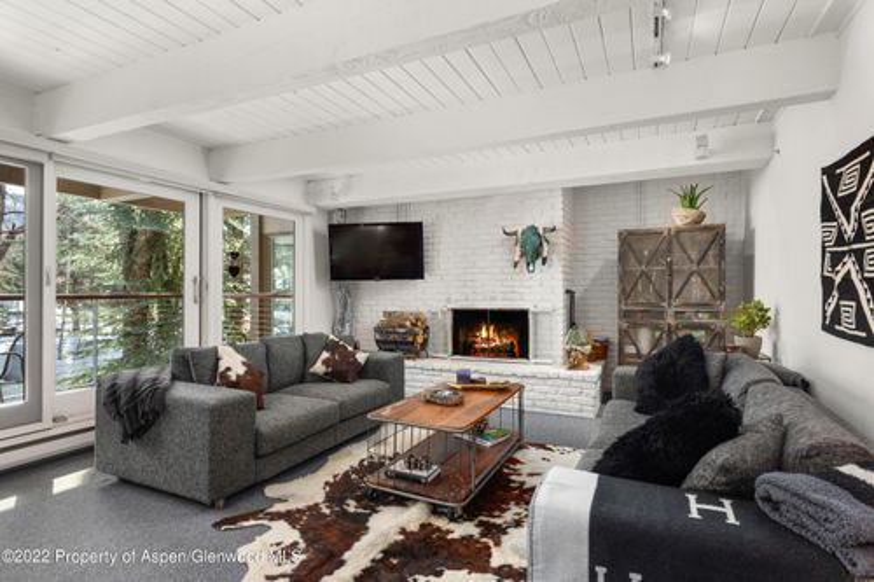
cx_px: 437
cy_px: 291
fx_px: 461
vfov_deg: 64.5
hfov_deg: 86.9
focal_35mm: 19
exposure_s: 1/20
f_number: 7.1
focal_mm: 19
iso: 400
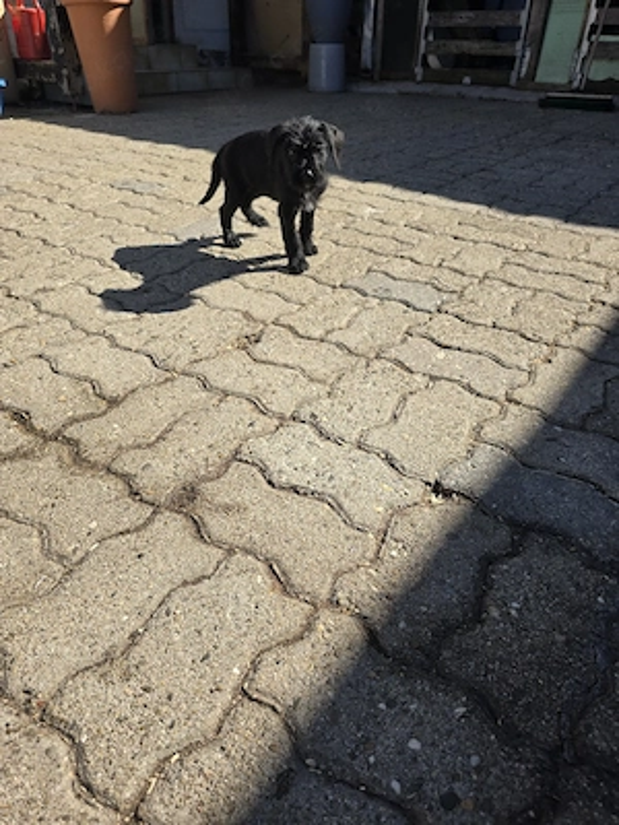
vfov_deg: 73.9
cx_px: 310
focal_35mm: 23
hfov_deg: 58.9
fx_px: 548
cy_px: 412
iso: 12
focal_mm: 6.3
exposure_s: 1/500
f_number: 1.7
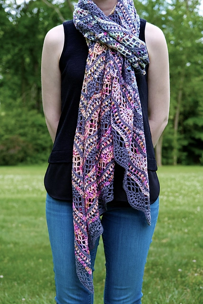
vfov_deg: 32.4
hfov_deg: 21.9
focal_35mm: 62
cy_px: 152
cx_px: 102
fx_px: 524
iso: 160
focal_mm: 41.1
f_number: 4
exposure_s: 1/120
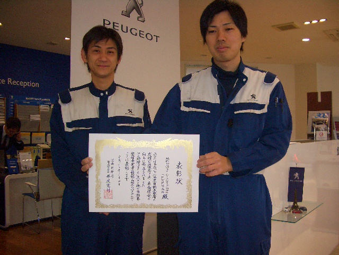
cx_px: 170
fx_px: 343
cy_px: 128
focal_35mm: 35
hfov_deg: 52.6
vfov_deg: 40.7
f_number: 2.6
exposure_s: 1/60
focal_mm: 5.8
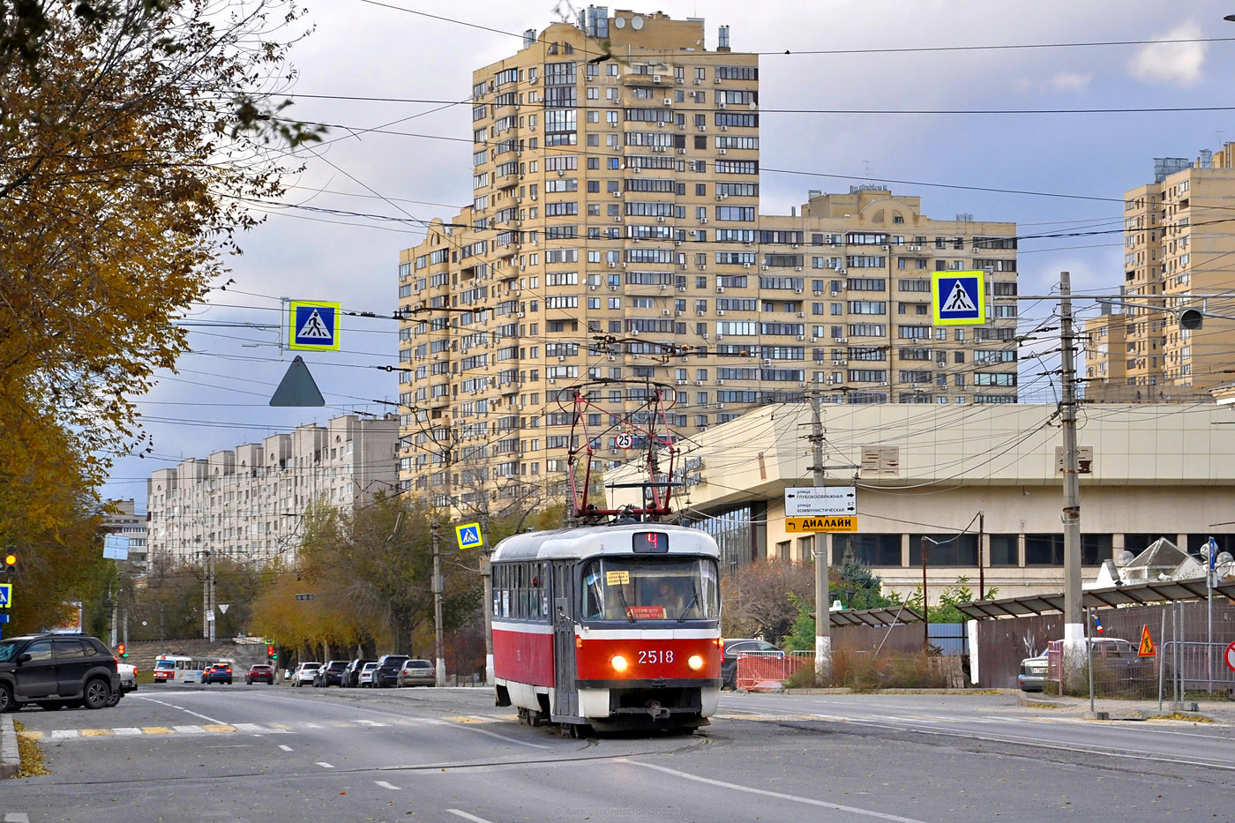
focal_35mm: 112
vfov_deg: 12.2
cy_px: 412
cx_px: 618
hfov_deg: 18.2
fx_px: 3859
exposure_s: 1/250
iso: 220
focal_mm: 75
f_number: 5.6
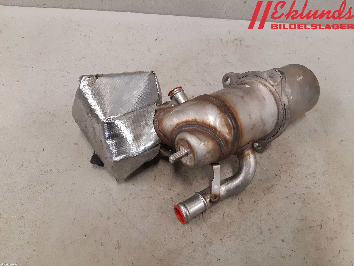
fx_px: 266
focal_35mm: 26
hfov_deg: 67.3
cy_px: 133
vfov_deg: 53.1
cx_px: 177
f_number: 1.7
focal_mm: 3.93
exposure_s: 1/50
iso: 200
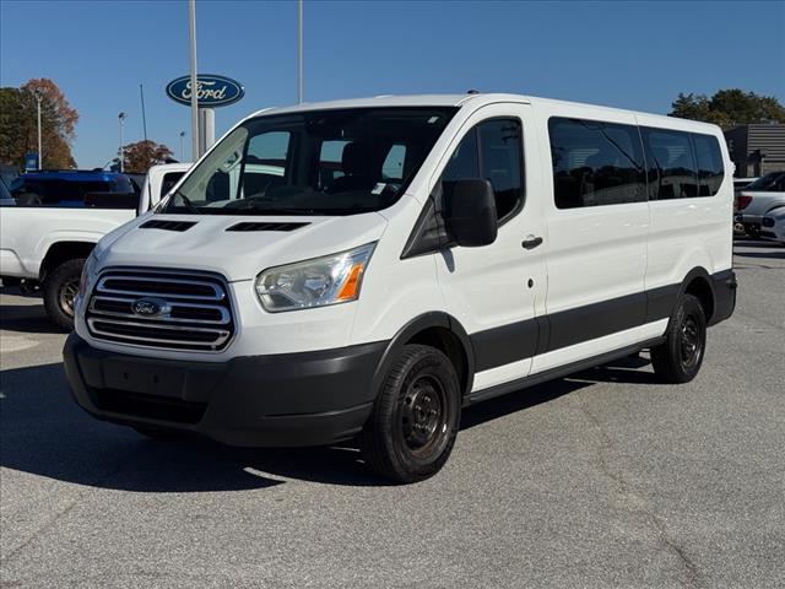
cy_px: 294
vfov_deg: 30.3
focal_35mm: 48
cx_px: 392
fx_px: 1089
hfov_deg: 39.7
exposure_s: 1/12500
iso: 64
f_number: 1.78
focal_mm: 6.76
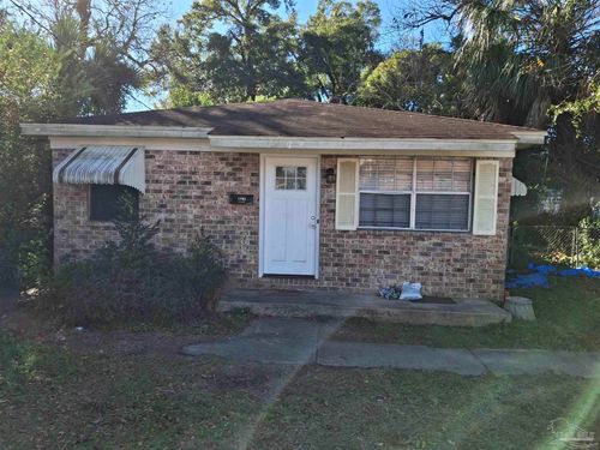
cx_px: 300
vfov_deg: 54.9
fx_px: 433
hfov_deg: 69.4
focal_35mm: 25
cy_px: 225
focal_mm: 4.69
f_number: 1.8
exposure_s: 1/491
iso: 25
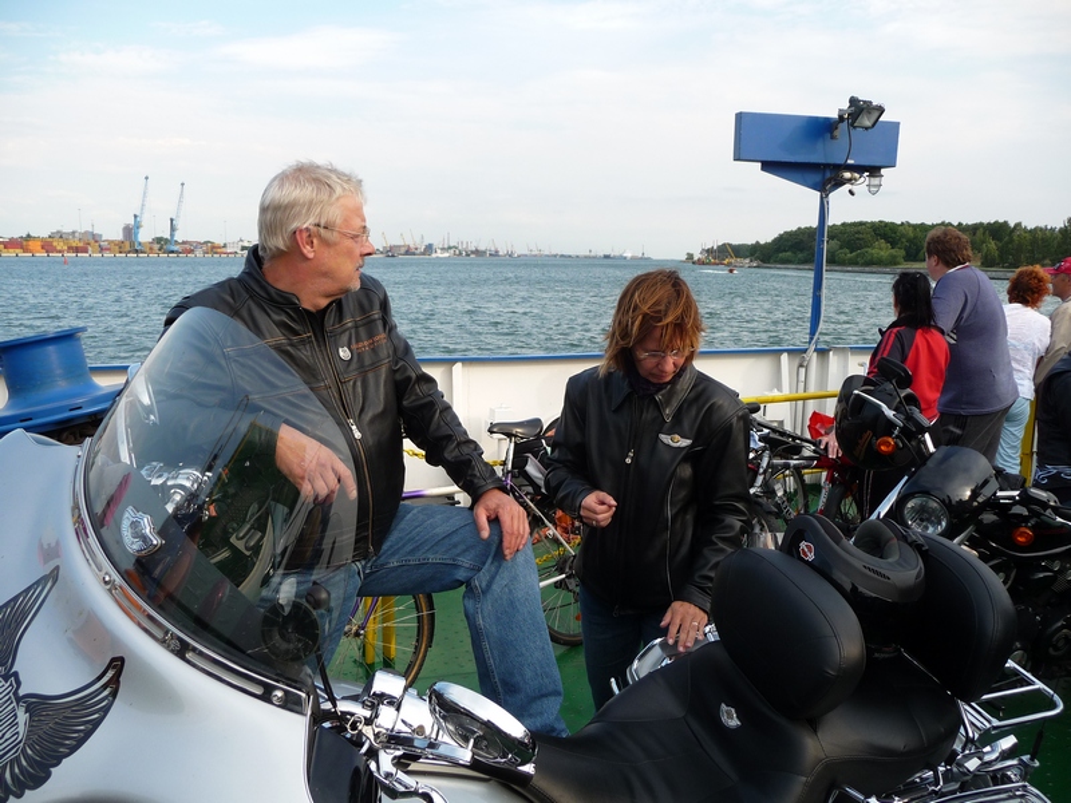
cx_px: 536
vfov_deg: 49.7
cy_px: 402
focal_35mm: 28
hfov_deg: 63.4
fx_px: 866
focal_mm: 4.7
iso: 100
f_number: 3.3
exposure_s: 1/250
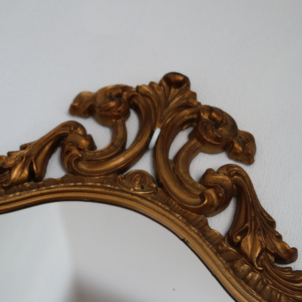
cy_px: 151
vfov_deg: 36.8
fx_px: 454
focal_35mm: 46
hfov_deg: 36.0
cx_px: 76
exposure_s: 1/50
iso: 800
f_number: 4
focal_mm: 24
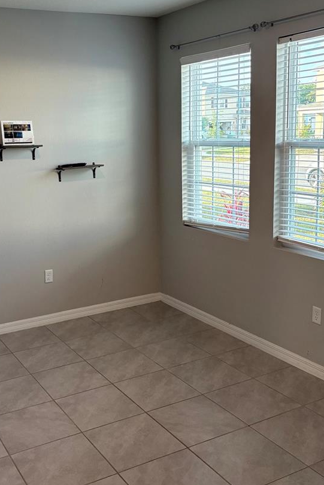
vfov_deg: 48.3
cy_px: 212
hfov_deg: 33.0
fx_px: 540
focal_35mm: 40
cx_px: 98
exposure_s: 1/120
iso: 125
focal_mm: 5.96
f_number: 1.6
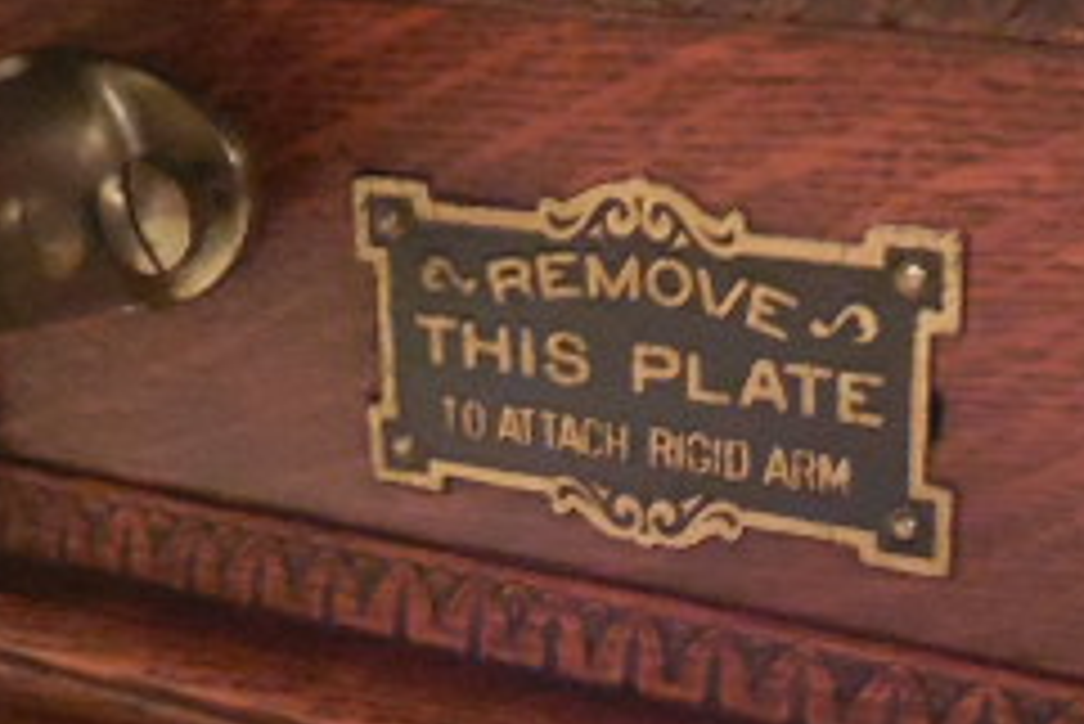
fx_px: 2079
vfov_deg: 19.5
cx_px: 679
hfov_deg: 29.1
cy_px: 594
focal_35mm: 69
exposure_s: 1/15
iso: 1600
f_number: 3.7
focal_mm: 4.5
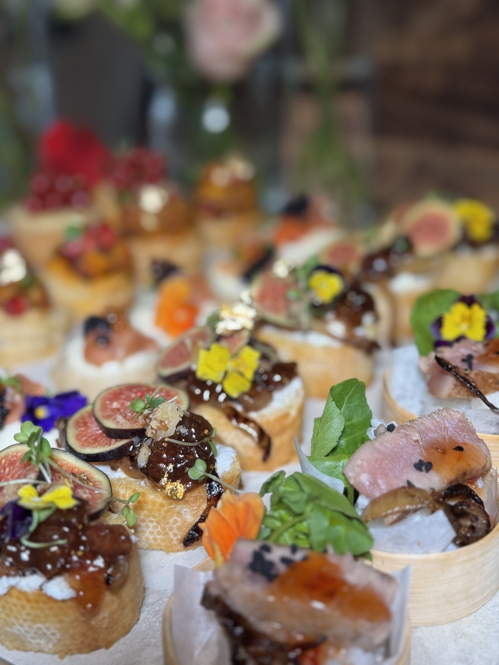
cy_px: 332
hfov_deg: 30.3
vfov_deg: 39.7
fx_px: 922
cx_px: 250
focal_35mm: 48
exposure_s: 1/75
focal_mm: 6.76
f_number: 1.78
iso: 100
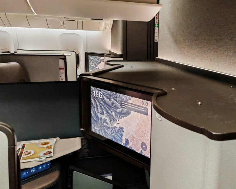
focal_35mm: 33
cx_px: 158
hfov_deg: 53.1
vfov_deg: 44.5
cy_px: 86
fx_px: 231
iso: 1600
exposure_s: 1/96
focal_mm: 5.3
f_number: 1.9
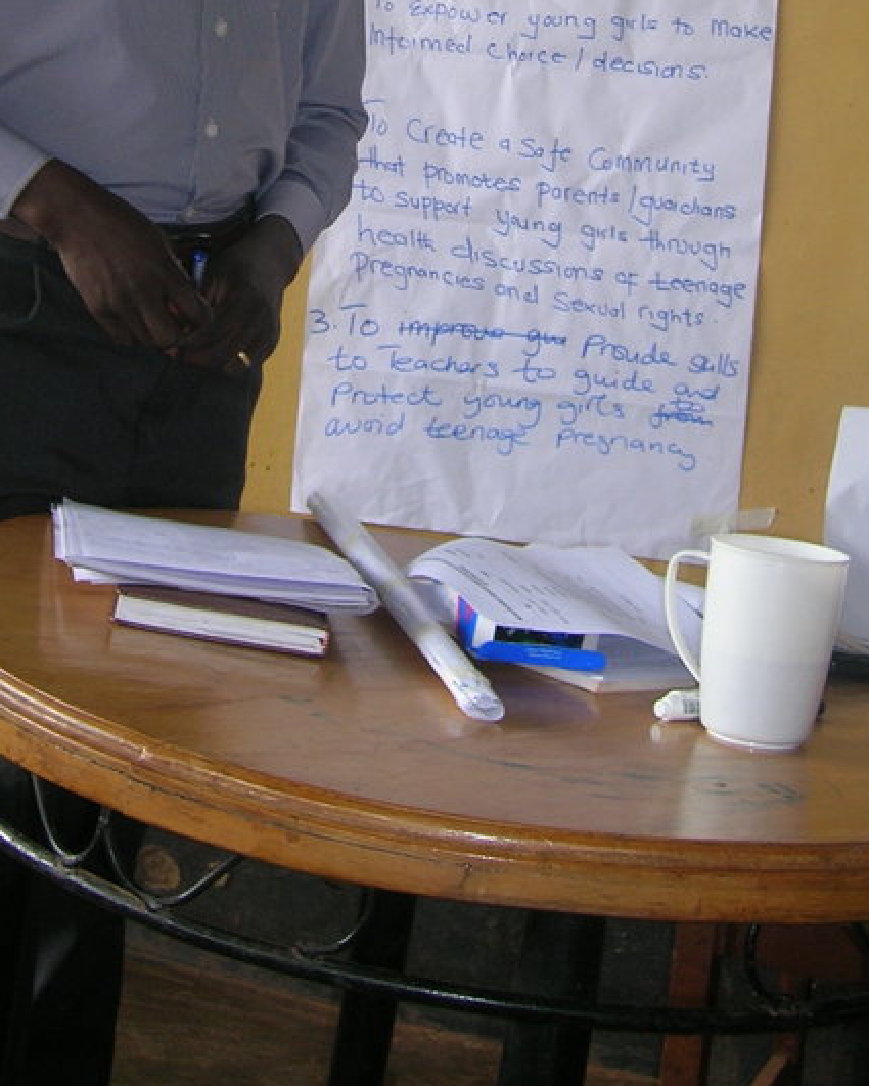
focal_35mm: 64
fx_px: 2057
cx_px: 407
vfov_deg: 28.3
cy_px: 78
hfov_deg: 23.9
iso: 50
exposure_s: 1/30
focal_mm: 5.7
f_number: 2.9
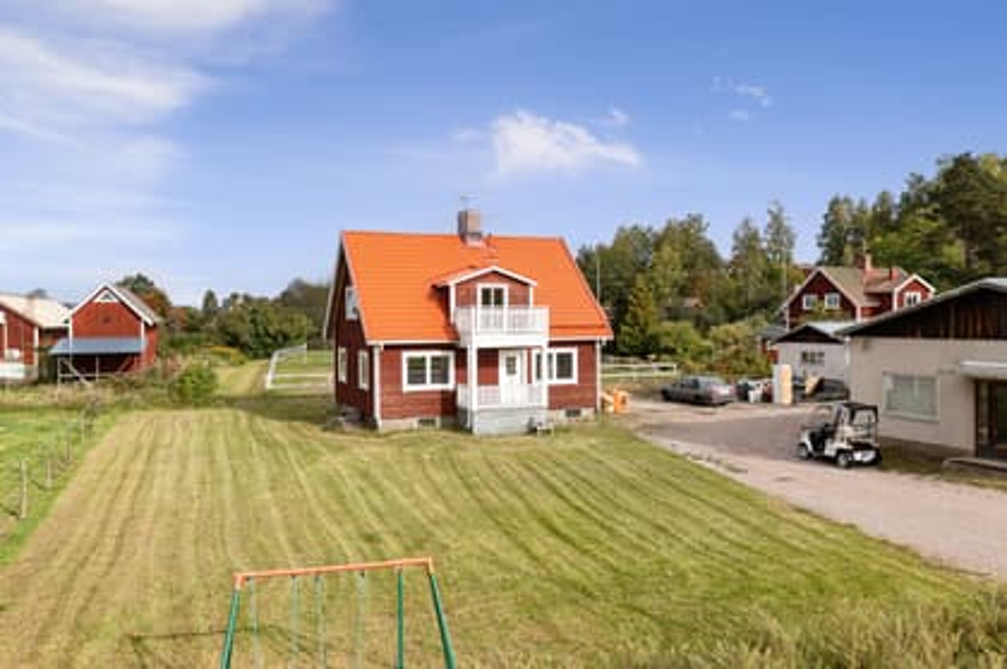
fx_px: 782
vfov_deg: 46.3
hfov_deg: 65.5
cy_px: 334
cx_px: 504
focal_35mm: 28
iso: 100
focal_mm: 10.26
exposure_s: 1/320
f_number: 4
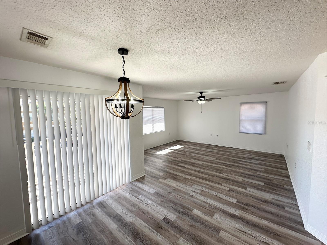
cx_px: 164
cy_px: 122
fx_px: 132
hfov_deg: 102.1
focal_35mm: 14
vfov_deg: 85.7
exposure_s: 1/144
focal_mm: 2.22
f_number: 2.2
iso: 40
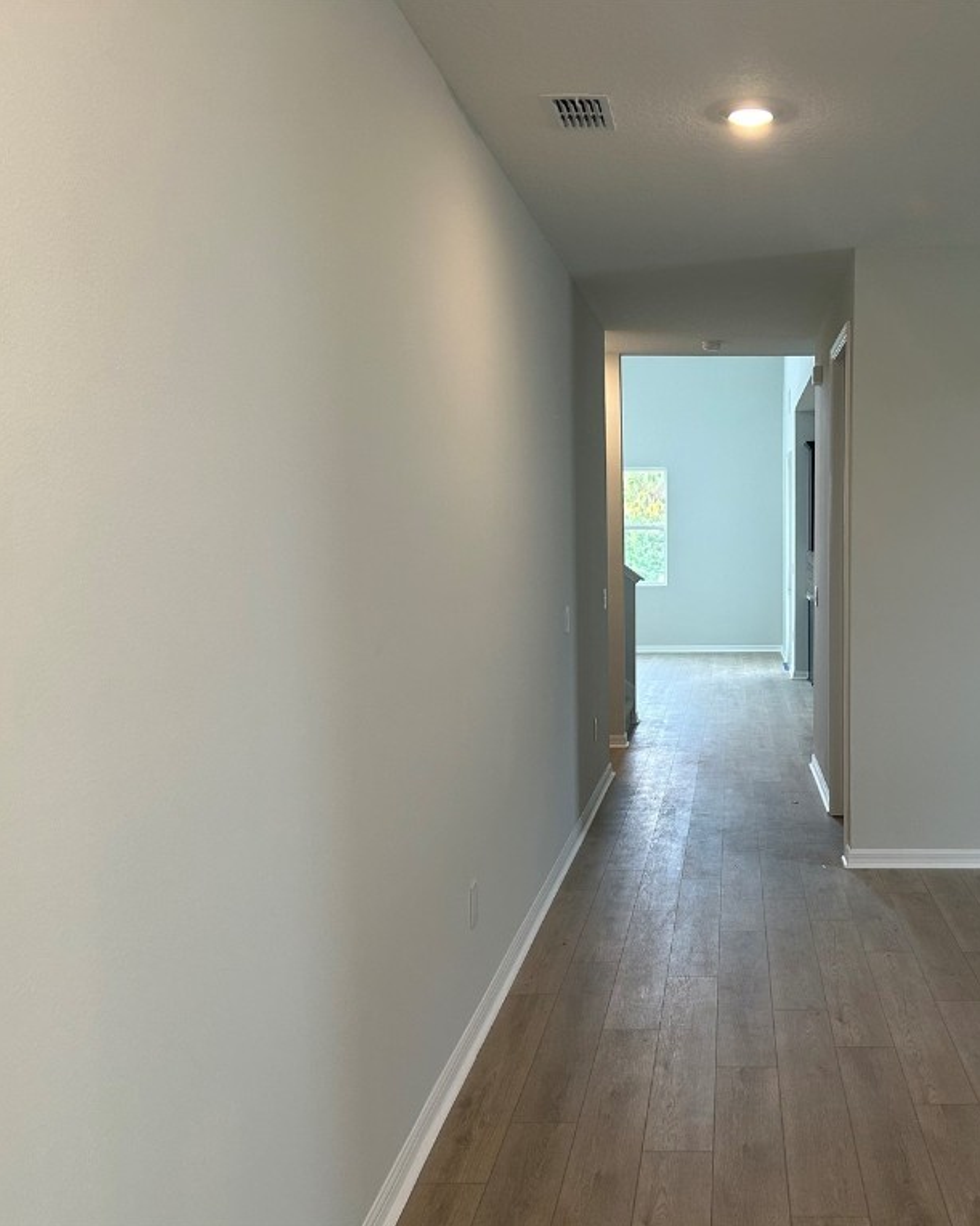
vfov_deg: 52.9
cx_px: 743
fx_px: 1233
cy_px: 613
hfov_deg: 42.0
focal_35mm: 34
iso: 100
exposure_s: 1/120
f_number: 1.5
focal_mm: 5.7
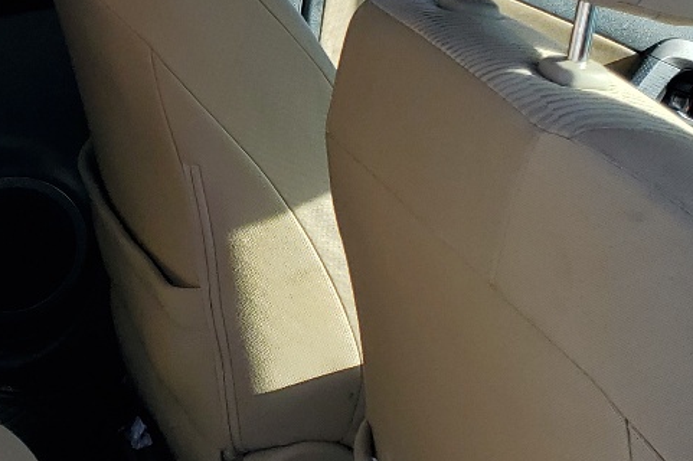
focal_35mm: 90
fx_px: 1731
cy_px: 3
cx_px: -158
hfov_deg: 21.0
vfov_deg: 14.9
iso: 50
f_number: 1.5
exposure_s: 1/833
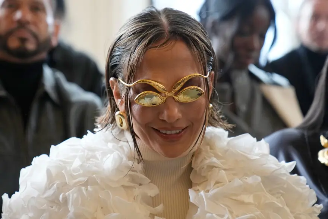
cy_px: 110
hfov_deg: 28.9
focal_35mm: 70
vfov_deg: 19.4
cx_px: 164
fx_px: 638
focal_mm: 70
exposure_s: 1/500
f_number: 2.8
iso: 2500
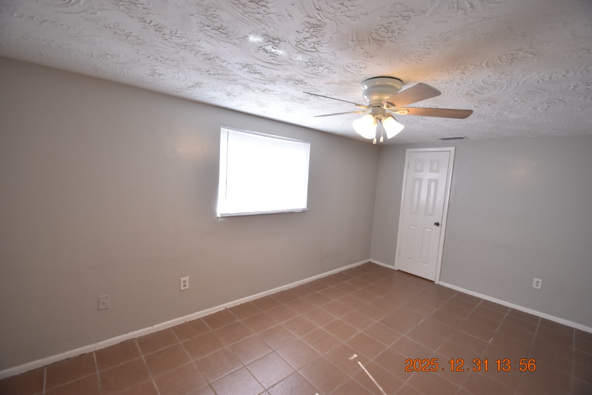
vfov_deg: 77.3
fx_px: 247
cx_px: 296
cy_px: 198
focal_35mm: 15
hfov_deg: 100.4
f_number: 3.5
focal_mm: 10
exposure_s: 1/250
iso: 800
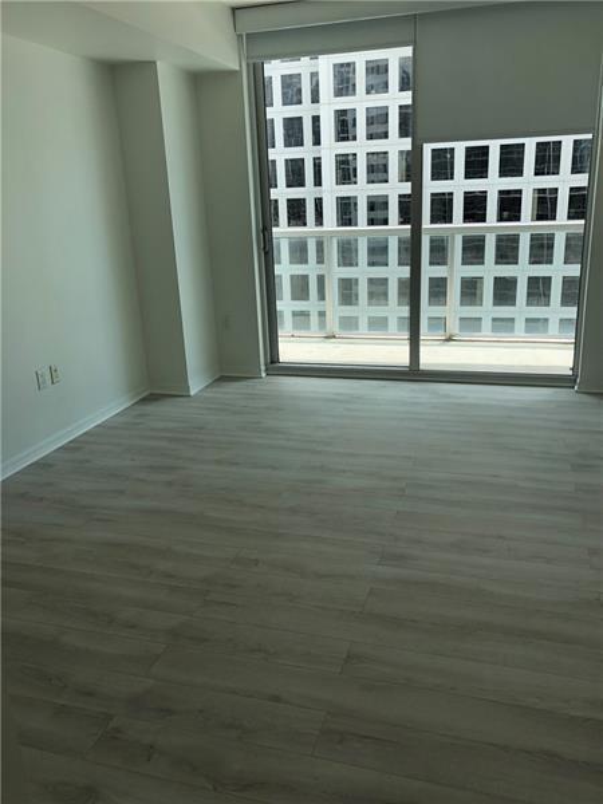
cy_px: 402
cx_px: 302
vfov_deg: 63.4
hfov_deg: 49.7
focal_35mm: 28
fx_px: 650
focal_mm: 4
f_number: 1.8
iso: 20
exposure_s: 1/271
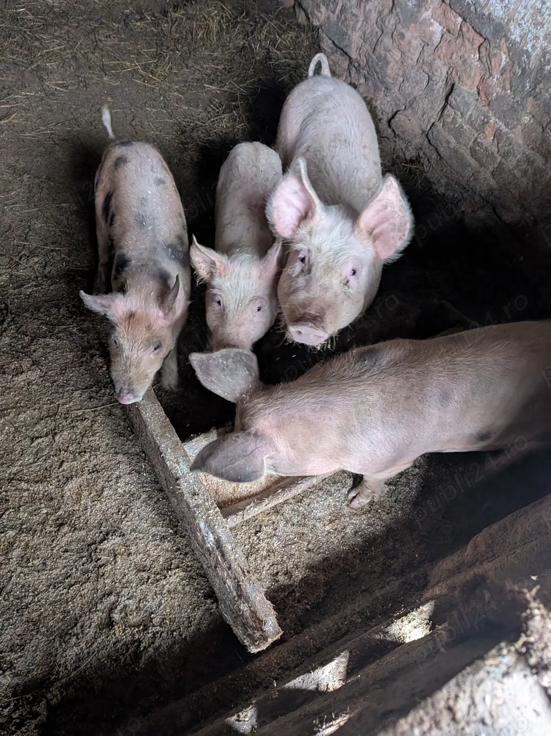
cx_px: 276
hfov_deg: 56.8
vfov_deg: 71.6
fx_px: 510
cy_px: 368
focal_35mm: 24
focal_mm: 4.53
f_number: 1.7
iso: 1171
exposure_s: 1/100
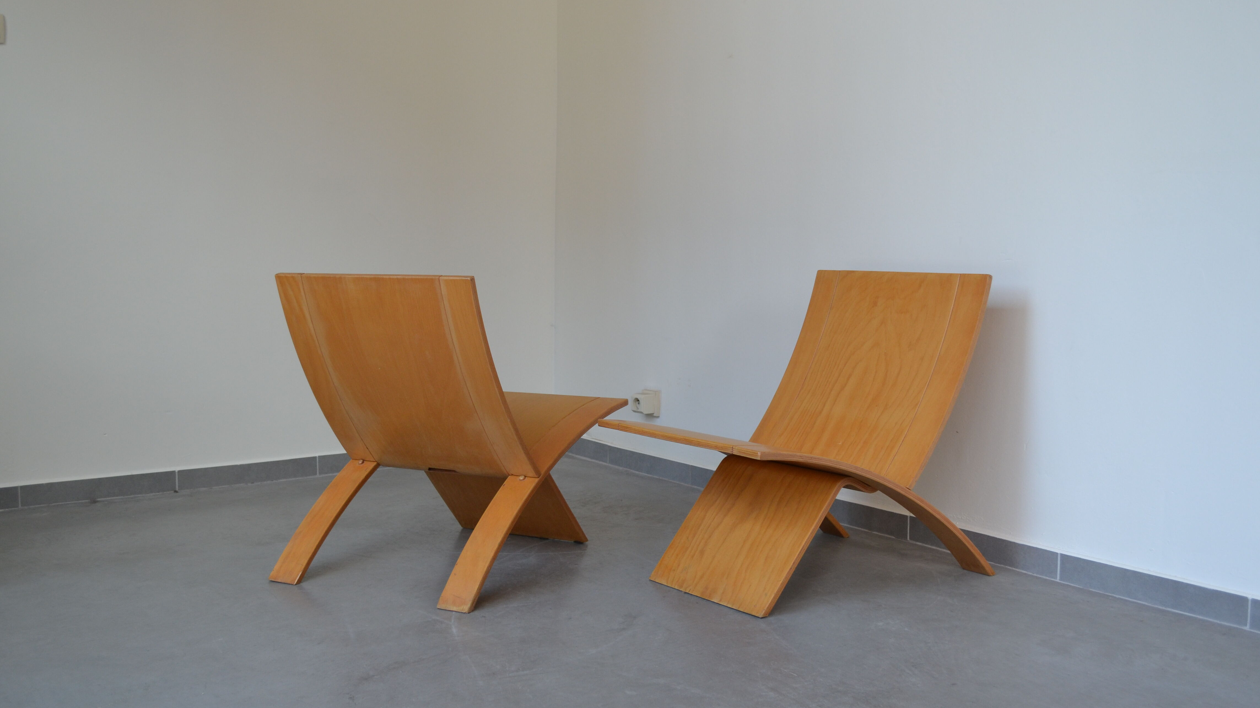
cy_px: 325
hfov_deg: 52.8
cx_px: 626
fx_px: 1270
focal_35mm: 38
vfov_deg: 31.2
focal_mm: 24
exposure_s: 1/100
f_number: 4.5
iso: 400
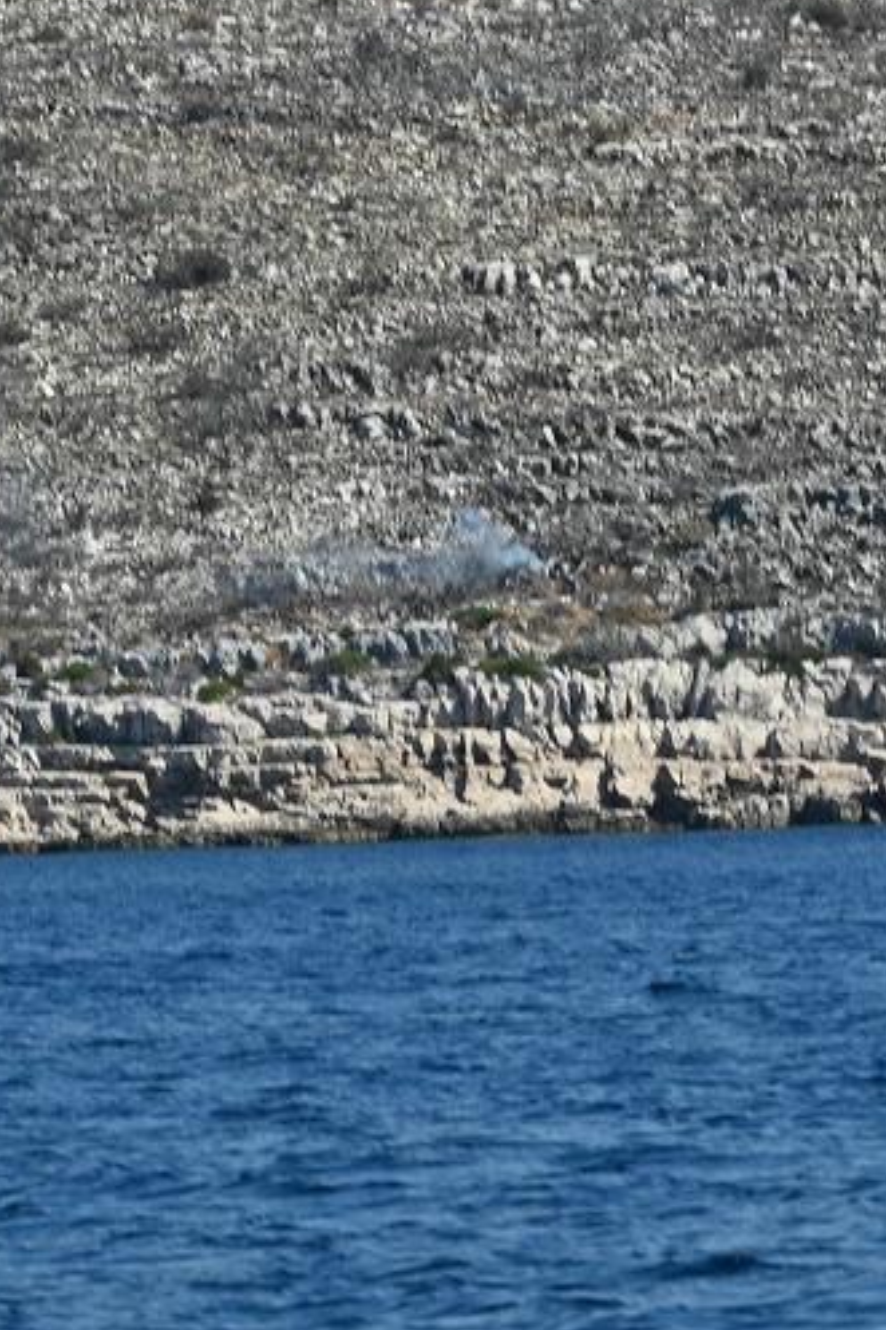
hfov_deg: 4.1
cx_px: 1159
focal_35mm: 338
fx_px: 12486
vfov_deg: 6.1
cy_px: 277
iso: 100
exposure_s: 1/160
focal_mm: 112
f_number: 16
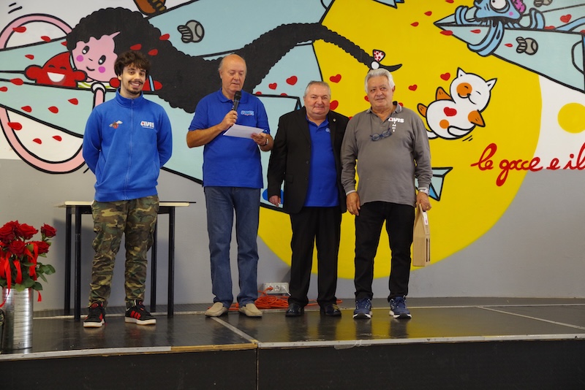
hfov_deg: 36.2
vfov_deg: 24.6
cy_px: 195
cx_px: 292
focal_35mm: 55
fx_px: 894
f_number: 4.5
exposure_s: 1/60
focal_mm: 55
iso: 3200
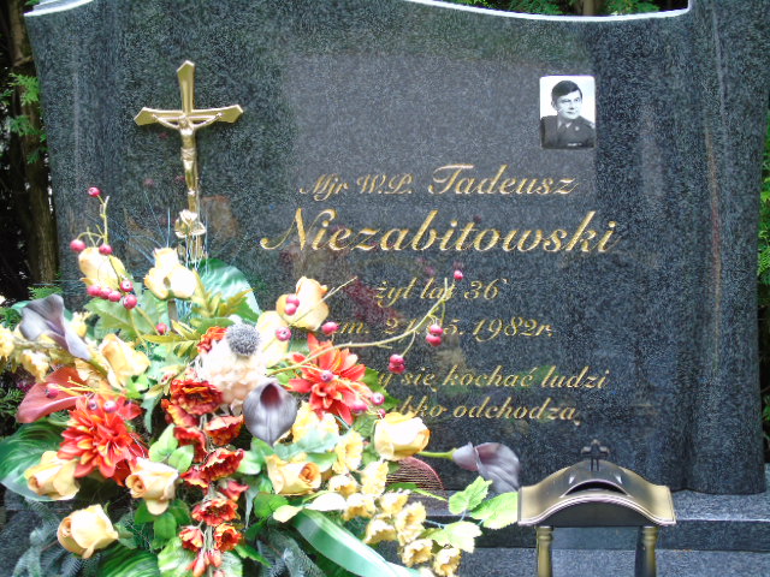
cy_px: 288
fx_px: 1824
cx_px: 385
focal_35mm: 82
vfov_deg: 18.0
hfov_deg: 23.8
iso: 80
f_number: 4.1
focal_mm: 15
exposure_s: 1/40
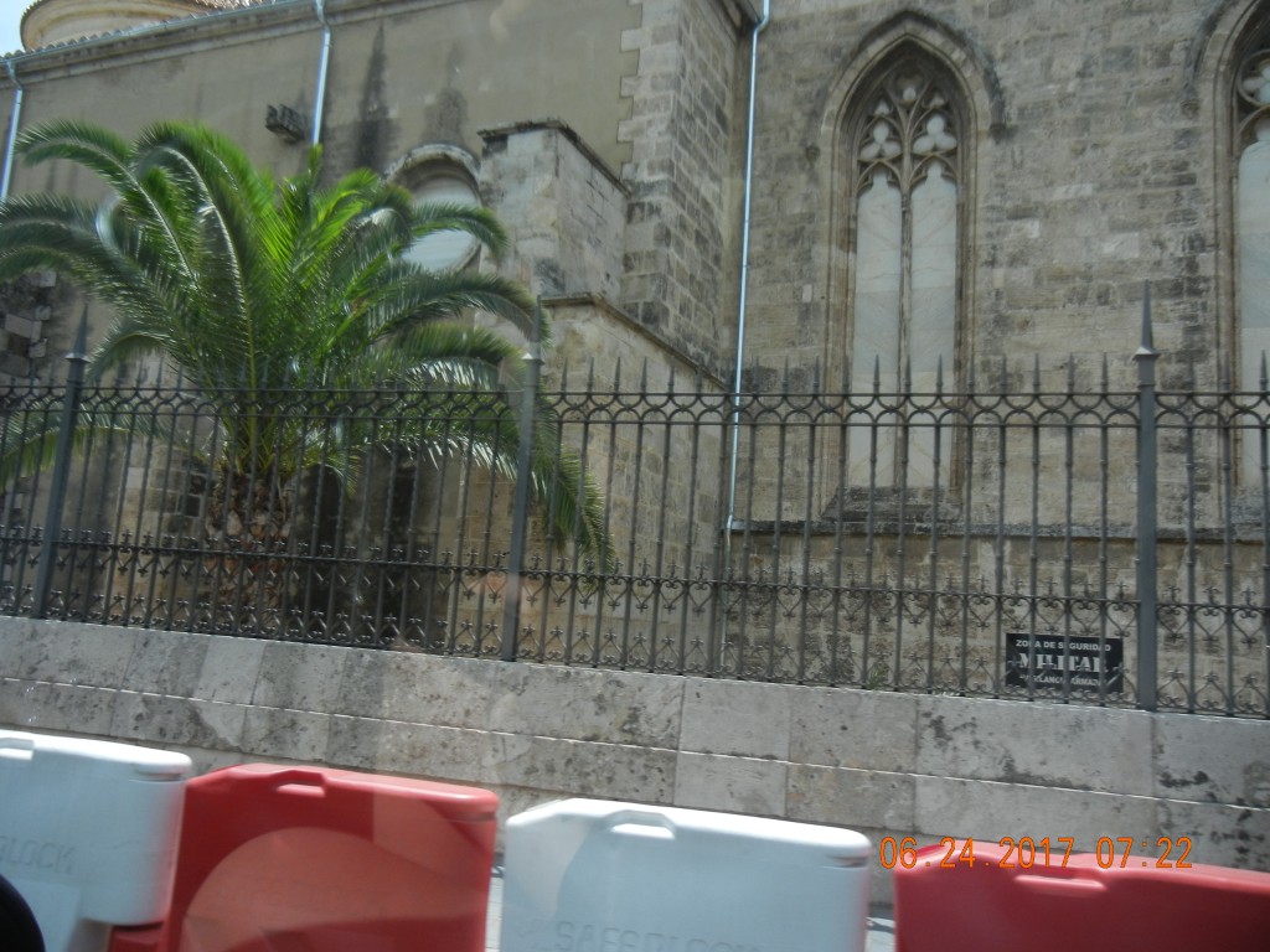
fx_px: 1101
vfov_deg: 46.8
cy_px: 476
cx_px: 635
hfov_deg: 60.0
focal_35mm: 30
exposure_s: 1/781
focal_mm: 5.4
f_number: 3.5
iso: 160
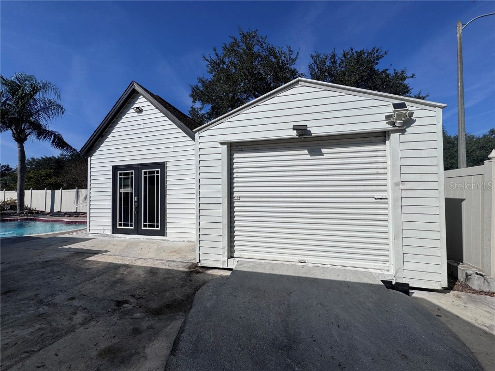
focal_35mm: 14
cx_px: 248
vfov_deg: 85.7
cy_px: 186
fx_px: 200
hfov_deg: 102.1
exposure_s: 1/7299
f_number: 2.2
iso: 40
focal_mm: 2.22
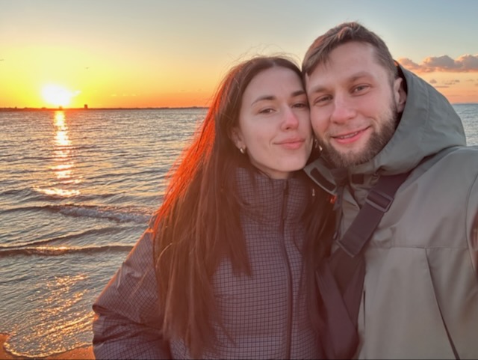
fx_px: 318
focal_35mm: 23
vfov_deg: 58.9
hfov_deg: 73.9
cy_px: 180
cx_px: 239
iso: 40
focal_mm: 2.69
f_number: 1.9
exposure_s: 1/122
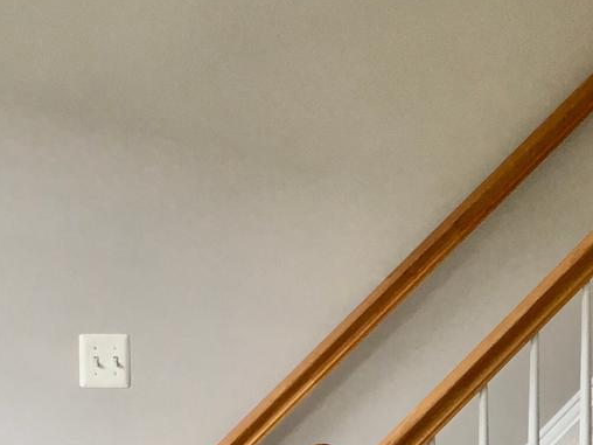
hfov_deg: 16.6
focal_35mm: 117
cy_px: 566
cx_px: 537
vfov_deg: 12.3
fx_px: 2004
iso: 25
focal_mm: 4.15
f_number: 2.2
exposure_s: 1/33
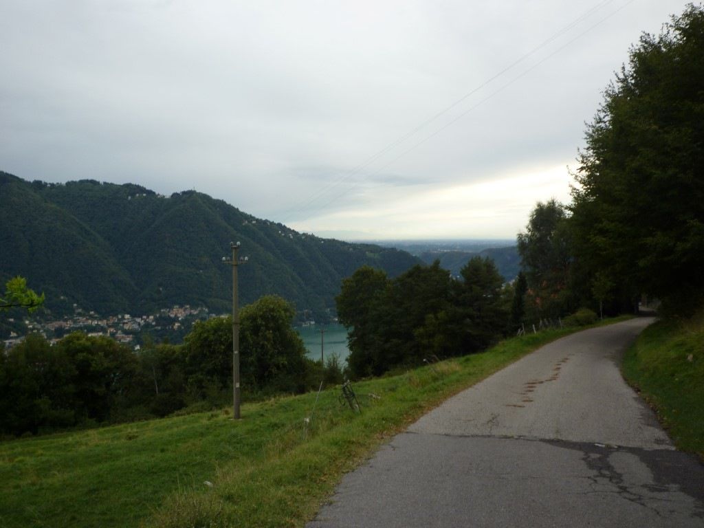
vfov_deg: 39.7
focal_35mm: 36
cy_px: 264
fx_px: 732
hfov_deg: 51.4
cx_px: 352
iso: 80
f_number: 3.8
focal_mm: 6.3
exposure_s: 1/80
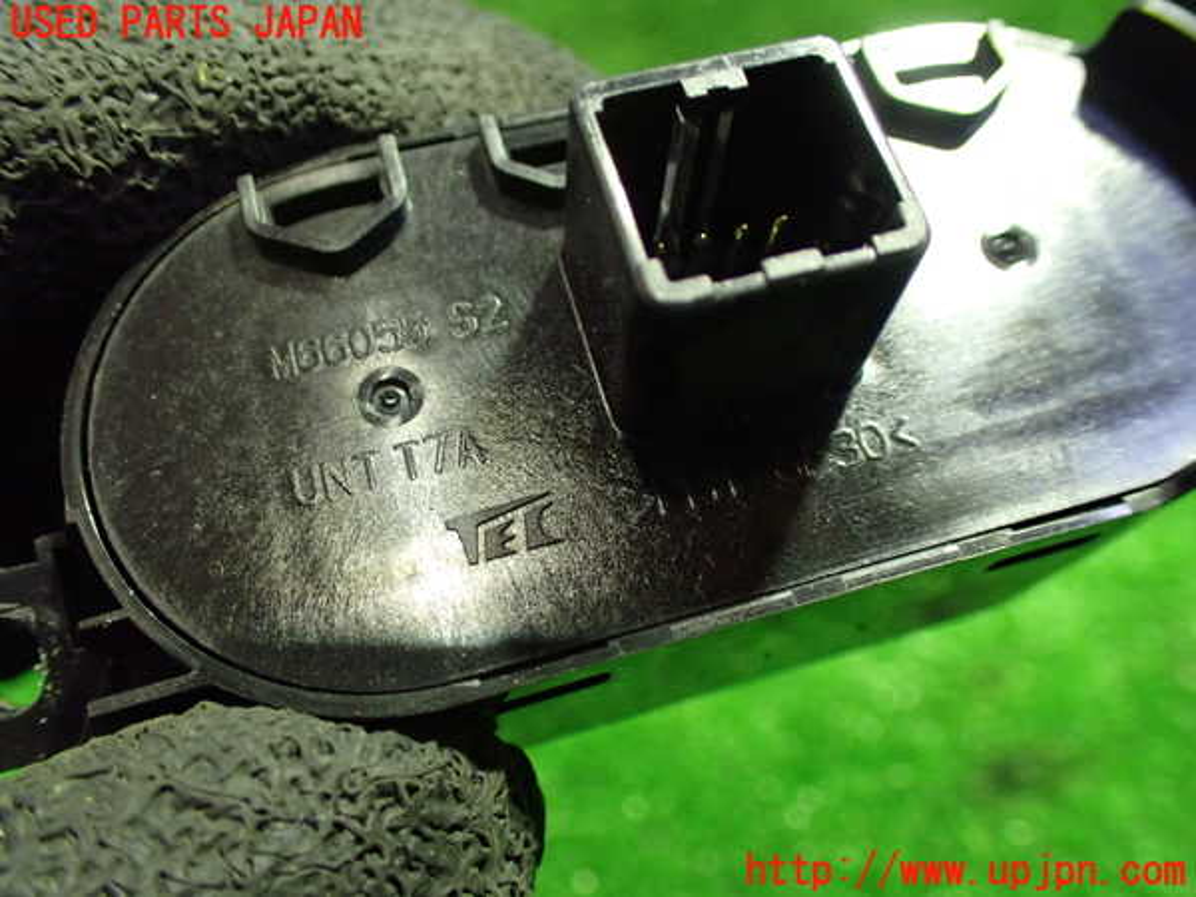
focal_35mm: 30
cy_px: 448
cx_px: 598
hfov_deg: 60.0
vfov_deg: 46.8
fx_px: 1037
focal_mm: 5.4
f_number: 2.3
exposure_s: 1/50
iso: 800
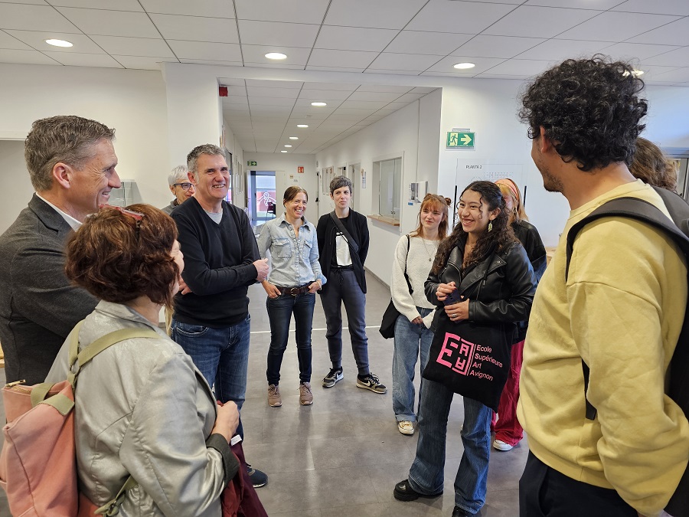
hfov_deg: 73.9
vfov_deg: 58.9
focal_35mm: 23
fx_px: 458
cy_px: 258
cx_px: 344
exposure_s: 1/100
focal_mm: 6.3
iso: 160
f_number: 1.7
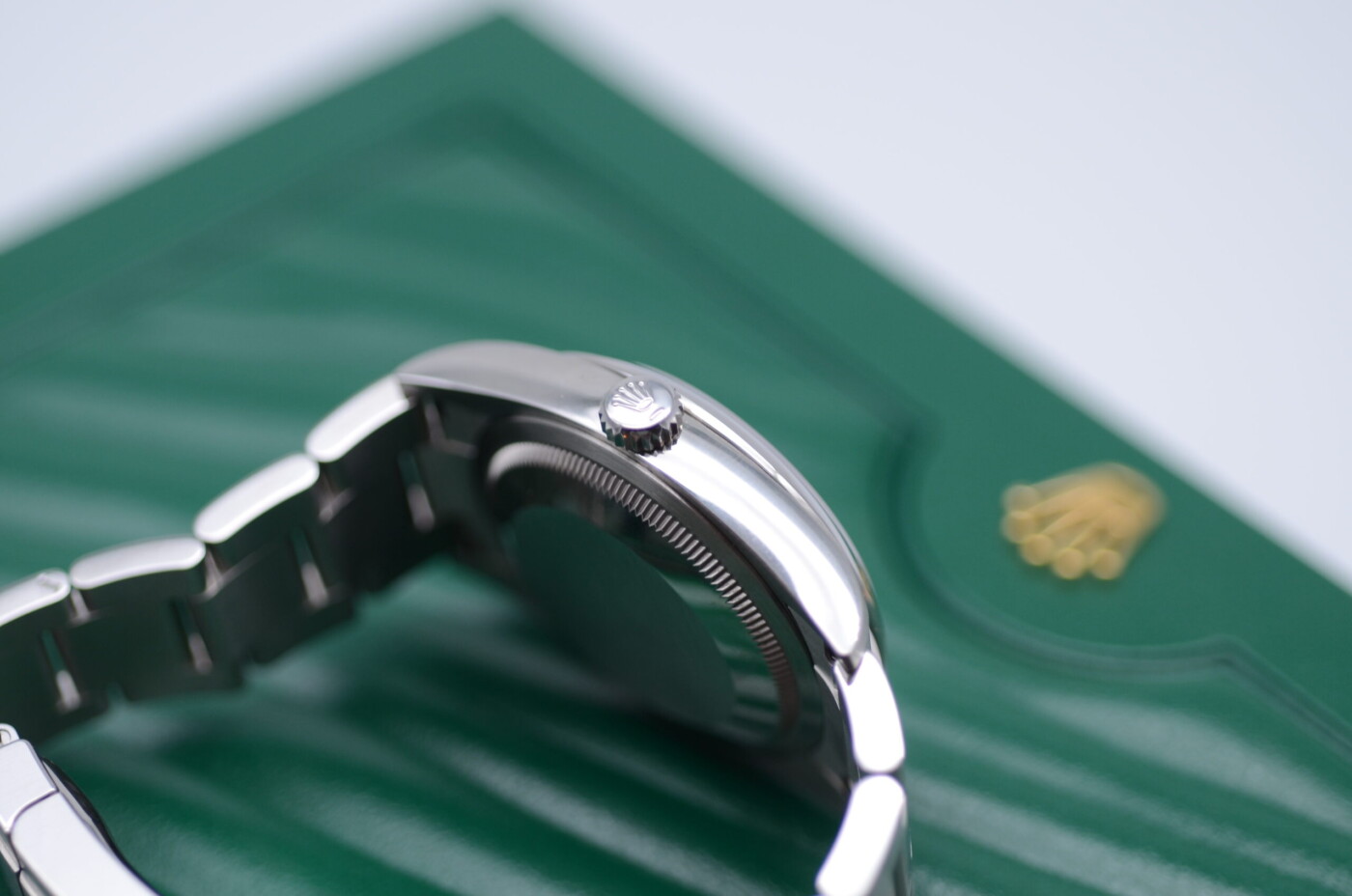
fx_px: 3374
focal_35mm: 90
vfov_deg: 15.1
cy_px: 448
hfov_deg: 22.7
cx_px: 676
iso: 200
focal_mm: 60
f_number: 3.2
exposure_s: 1/160
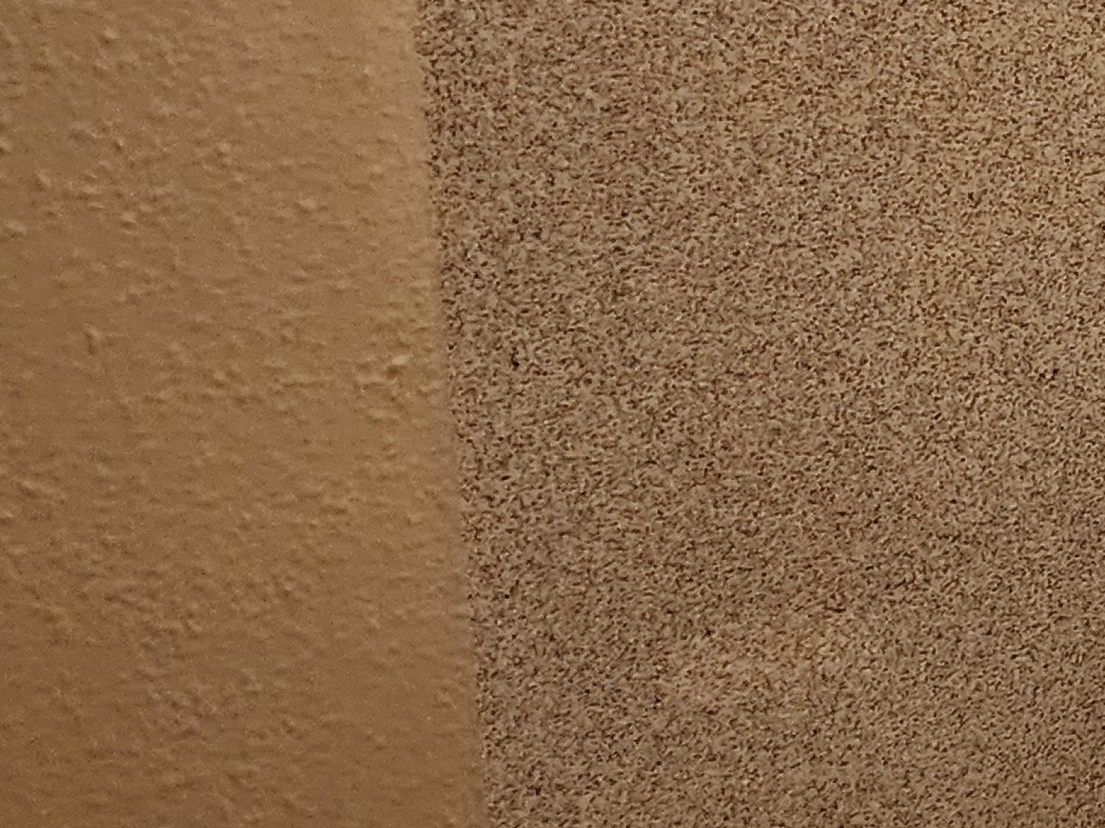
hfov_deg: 15.2
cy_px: 272
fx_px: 3224
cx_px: 2285
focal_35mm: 101
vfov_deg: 14.6
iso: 400
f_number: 1.8
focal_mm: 6.4
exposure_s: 1/120
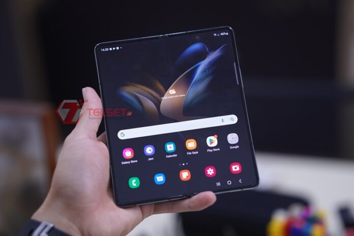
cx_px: 177
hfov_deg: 24.2
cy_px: 118
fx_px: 826
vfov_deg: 16.3
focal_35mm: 84
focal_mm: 56
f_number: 1.6
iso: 250
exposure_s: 1/100
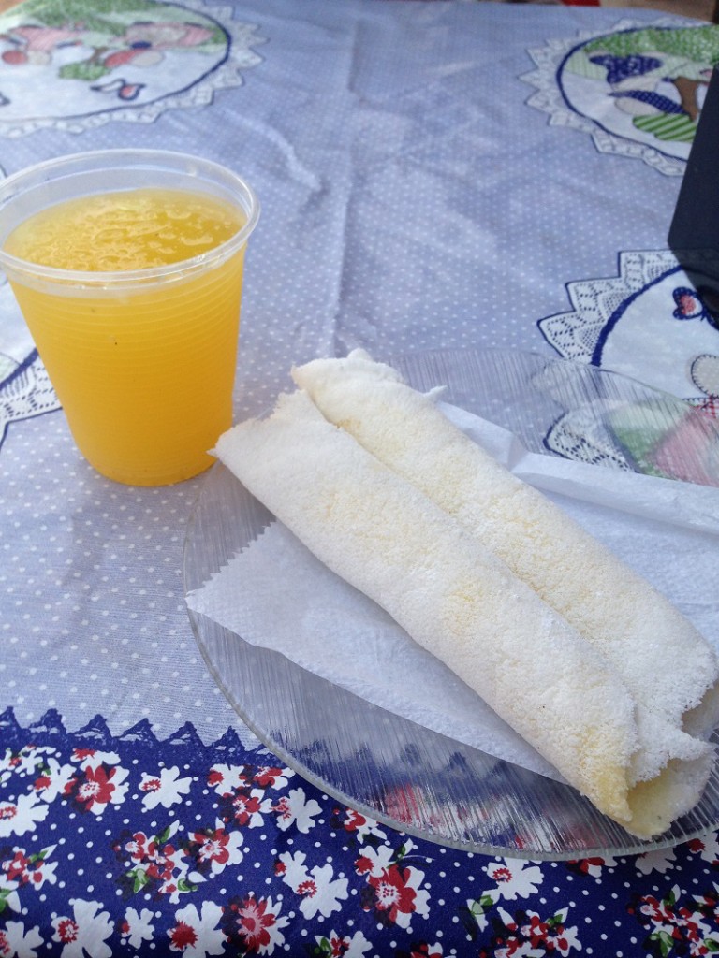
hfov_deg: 42.9
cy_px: 479
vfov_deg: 55.4
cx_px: 360
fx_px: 914
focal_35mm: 33
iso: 64
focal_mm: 4.12
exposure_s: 1/60
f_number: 2.4
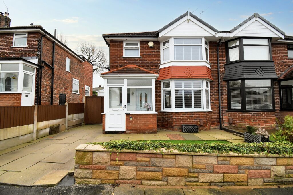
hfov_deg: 100.4
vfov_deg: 77.3
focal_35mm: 15
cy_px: 98
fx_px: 122
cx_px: 146
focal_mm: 10
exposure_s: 1/200
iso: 560
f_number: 7.1
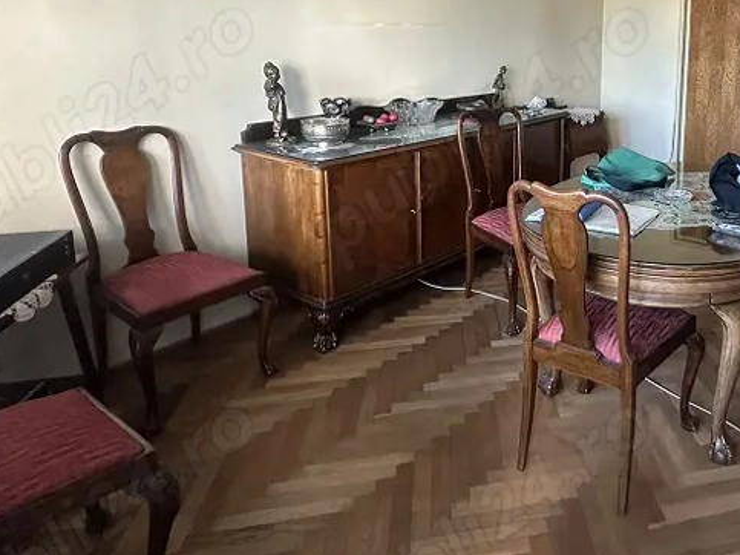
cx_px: 588
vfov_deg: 46.6
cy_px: 143
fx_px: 620
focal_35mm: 29
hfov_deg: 57.3
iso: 400
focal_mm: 2.22
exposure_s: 1/50
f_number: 2.2
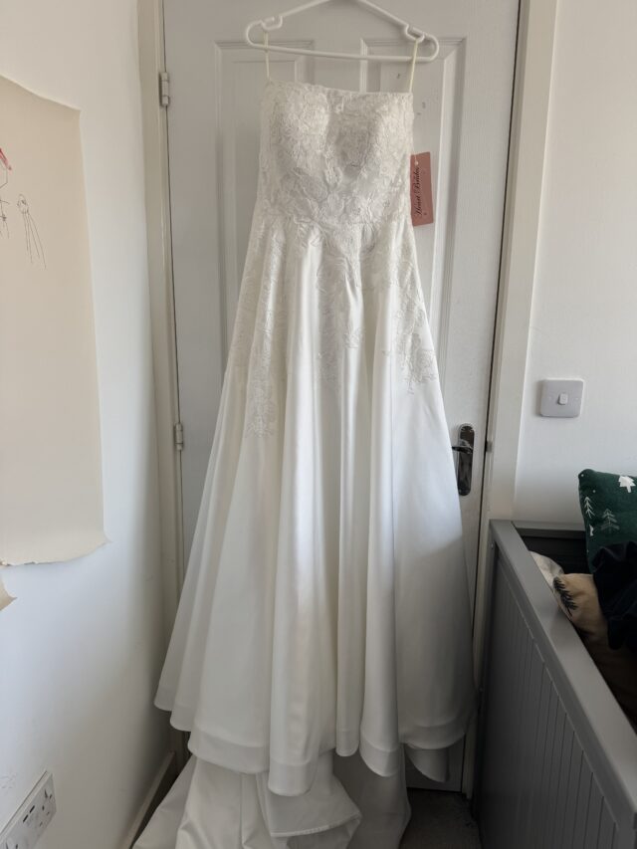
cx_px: 318
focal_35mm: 24
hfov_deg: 56.8
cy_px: 424
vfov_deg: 71.6
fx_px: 589
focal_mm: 6.76
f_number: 1.78
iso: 80
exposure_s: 1/387
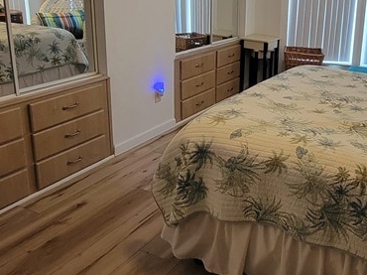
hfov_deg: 48.3
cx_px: 297
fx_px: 381
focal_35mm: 36
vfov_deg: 38.5
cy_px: 67
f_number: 2.2
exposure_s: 1/40
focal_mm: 2.2
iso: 320
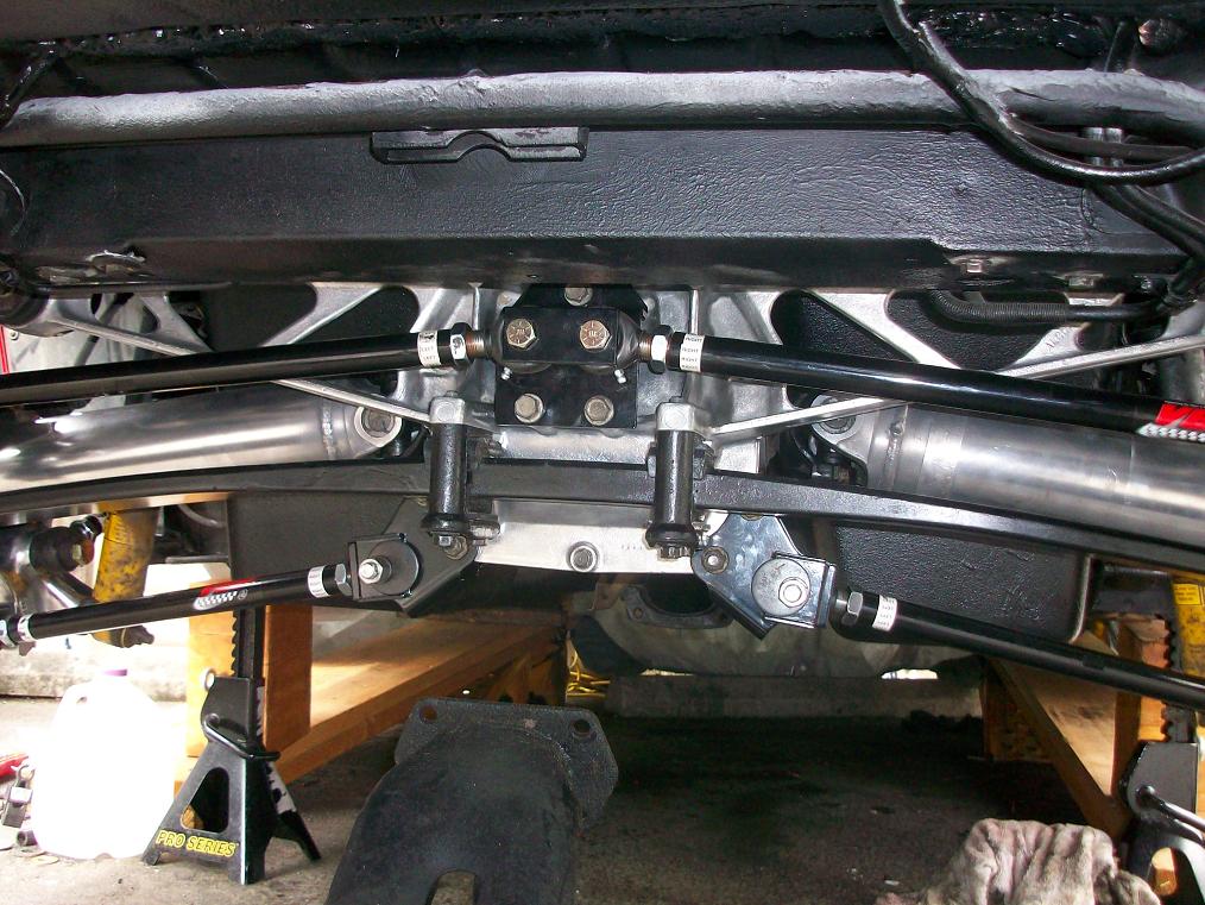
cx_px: 602
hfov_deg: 53.9
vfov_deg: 41.8
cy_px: 452
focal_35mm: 34
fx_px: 1184
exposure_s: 1/60
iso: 160
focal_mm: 5.7
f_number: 2.8
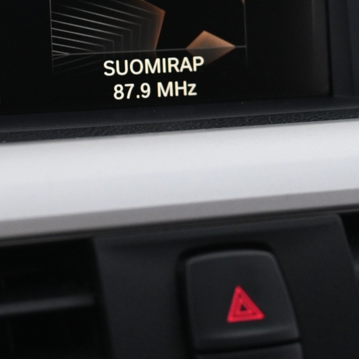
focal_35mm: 92
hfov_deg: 18.6
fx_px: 1079
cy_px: 13
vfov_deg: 18.5
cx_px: 45
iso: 1800
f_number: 4.2
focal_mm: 24
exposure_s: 1/40
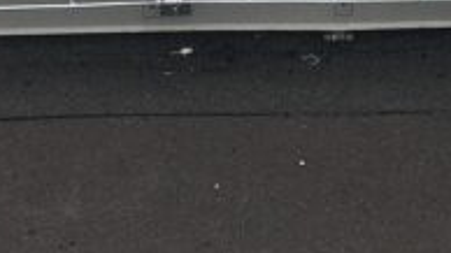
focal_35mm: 125
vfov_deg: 9.0
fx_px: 1494
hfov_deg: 17.0
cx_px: 381
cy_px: -281
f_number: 2.2
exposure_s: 1/1374
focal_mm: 4.15
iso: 25
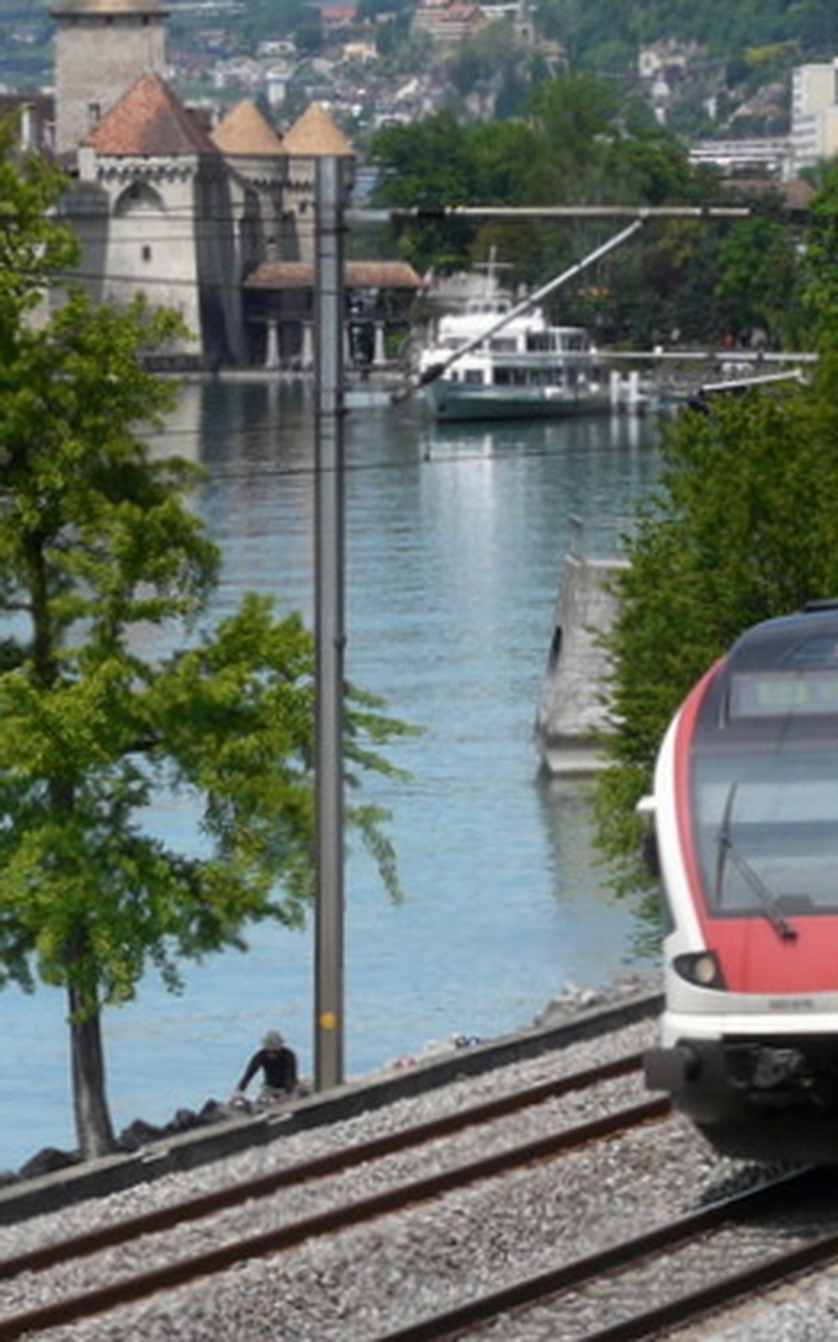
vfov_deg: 12.3
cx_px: 899
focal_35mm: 170
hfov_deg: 7.7
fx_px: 6216
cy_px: 726
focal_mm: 11.1
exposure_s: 1/320
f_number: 5.6
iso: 100
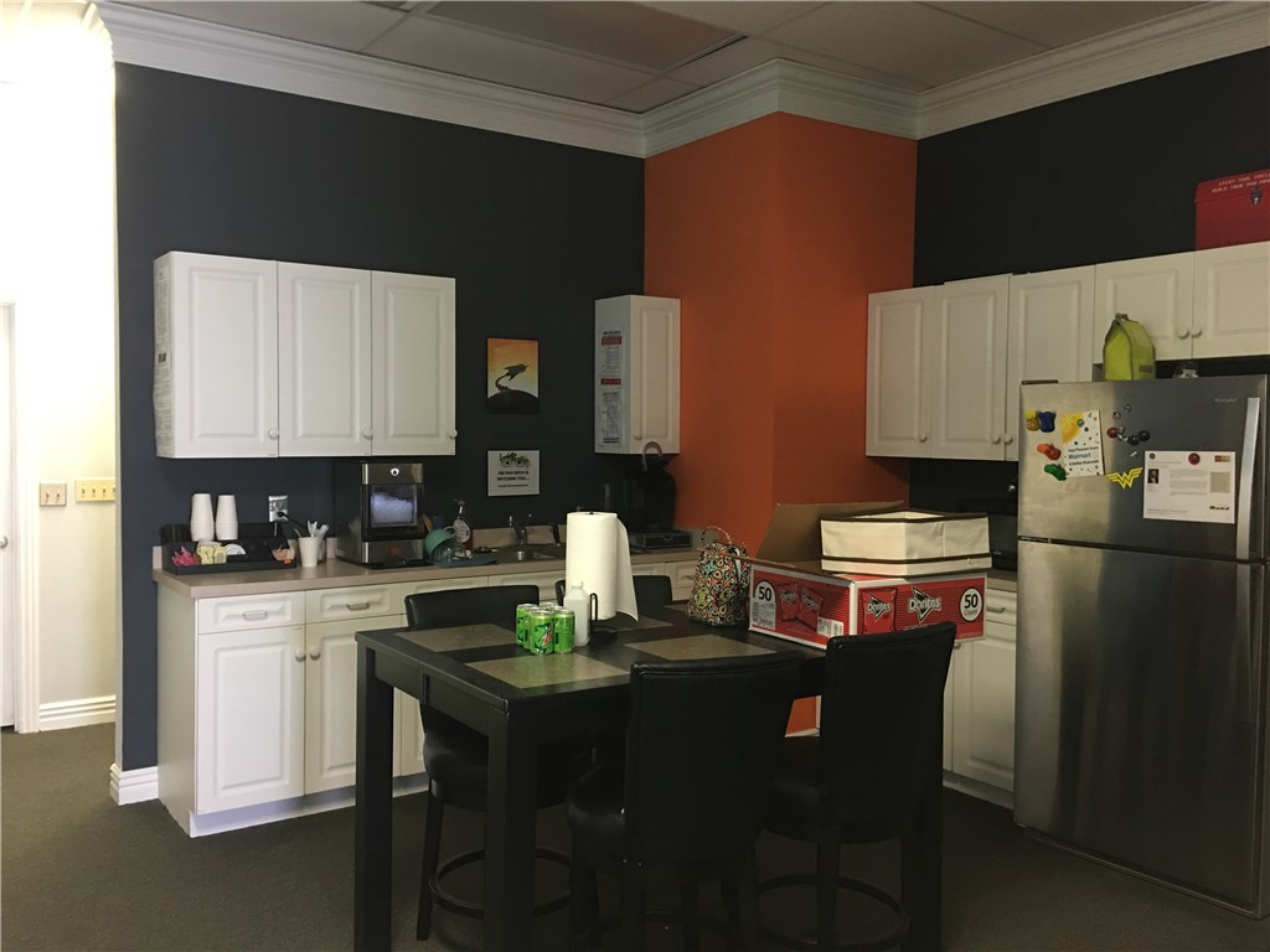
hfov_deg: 61.7
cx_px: 635
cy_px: 476
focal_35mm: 29
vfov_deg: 48.2
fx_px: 1064
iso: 80
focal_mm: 4.15
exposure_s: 1/15
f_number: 2.2
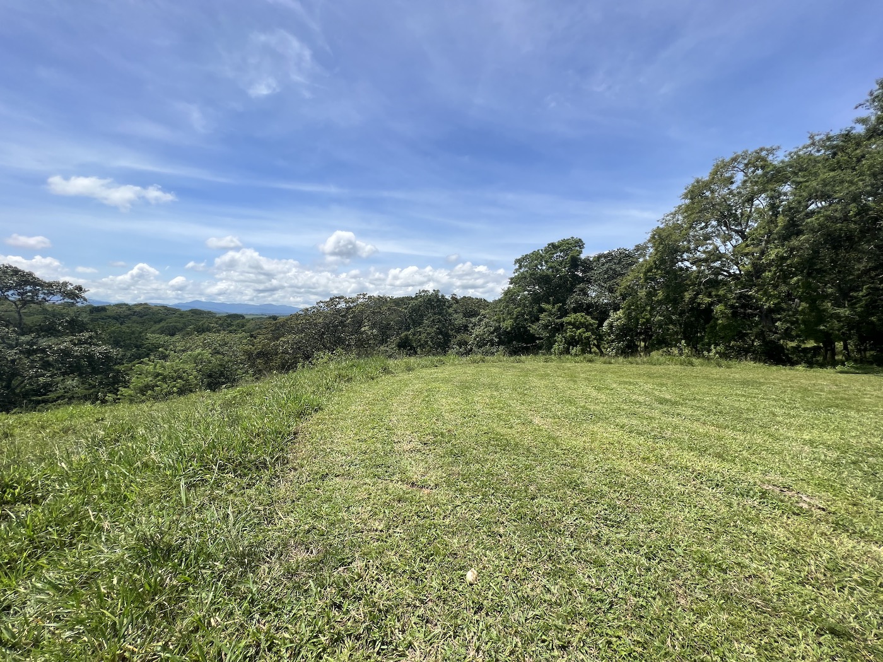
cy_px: 331
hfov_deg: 106.2
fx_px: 332
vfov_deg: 89.9
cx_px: 442
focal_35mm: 13
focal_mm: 1.57
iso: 32
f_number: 1.8
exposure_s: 1/1698
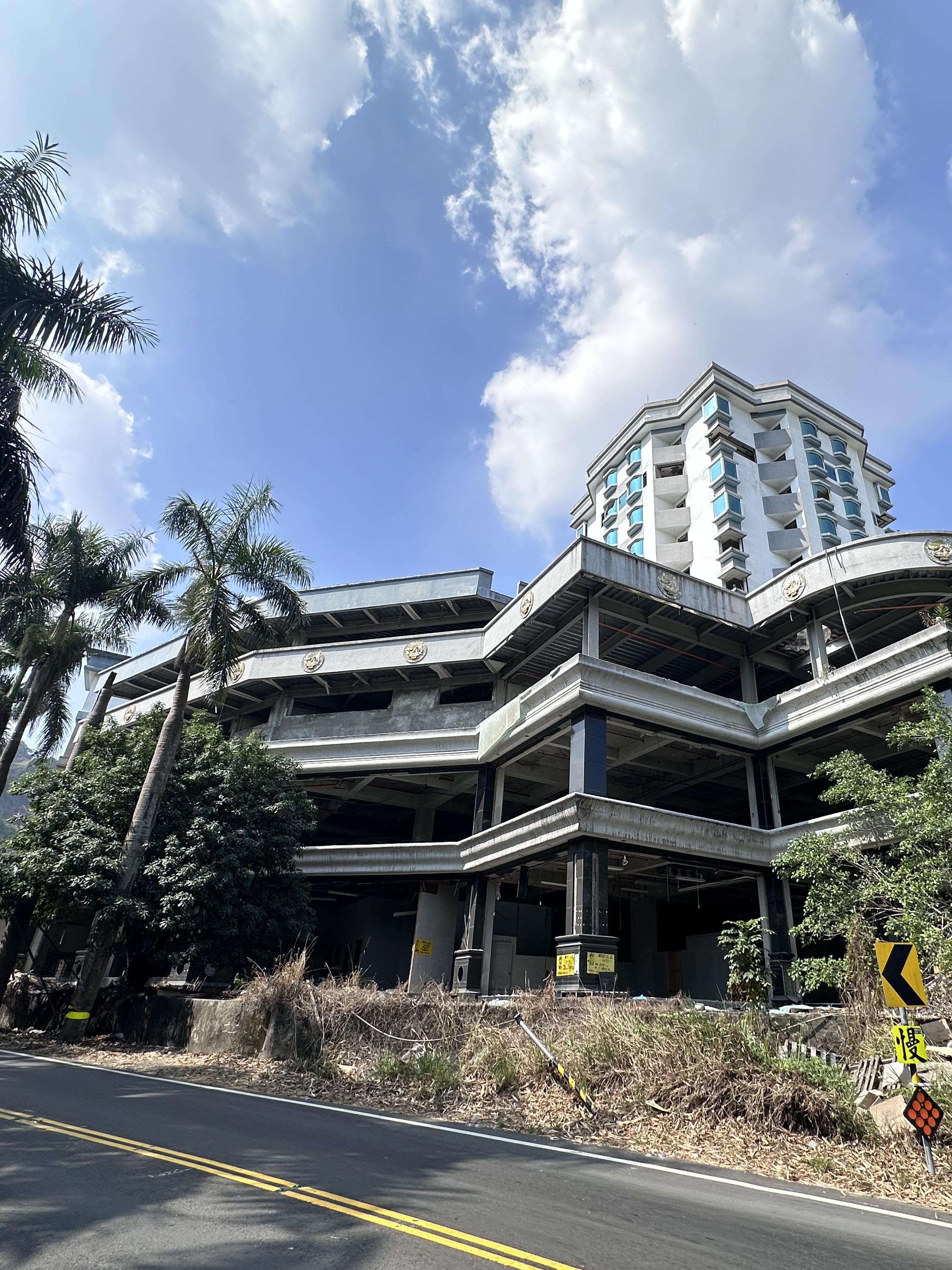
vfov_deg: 84.7
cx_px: 576
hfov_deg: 67.9
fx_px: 697
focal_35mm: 19
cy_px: 633
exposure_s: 1/1553
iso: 40
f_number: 2.2
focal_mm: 2.22
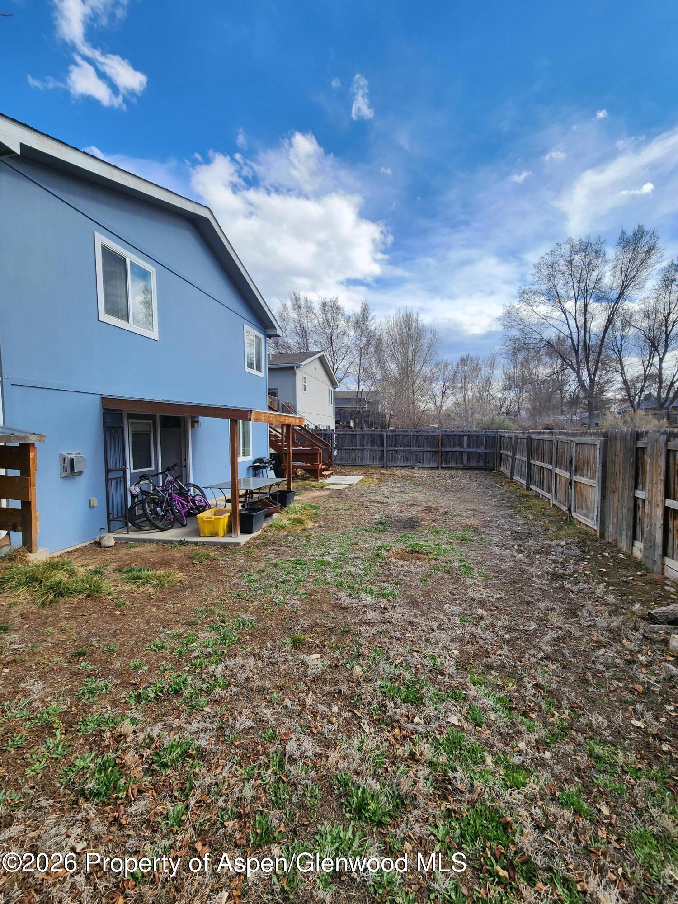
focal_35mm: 13
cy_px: 452
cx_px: 339
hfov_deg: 89.9
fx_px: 339
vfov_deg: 106.2
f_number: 2.2
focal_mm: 2.2
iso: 50
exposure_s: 1/1318
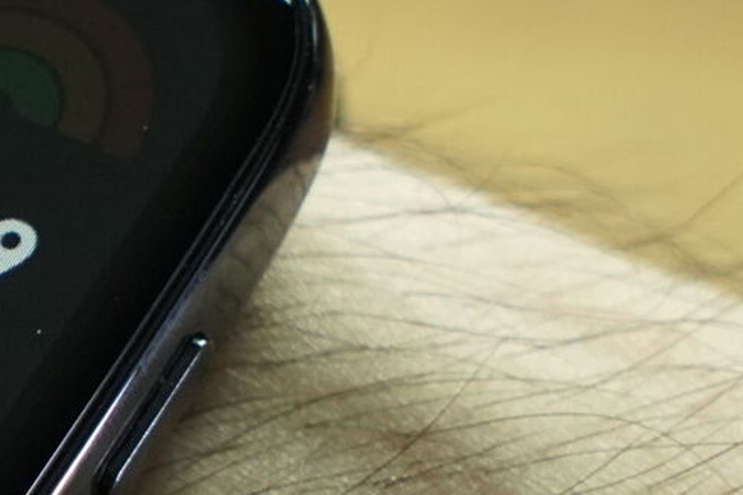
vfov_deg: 5.0
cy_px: 487
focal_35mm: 275
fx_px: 5675
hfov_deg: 7.4
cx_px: -240
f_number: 7.1
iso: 3200
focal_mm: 70
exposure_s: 1/200
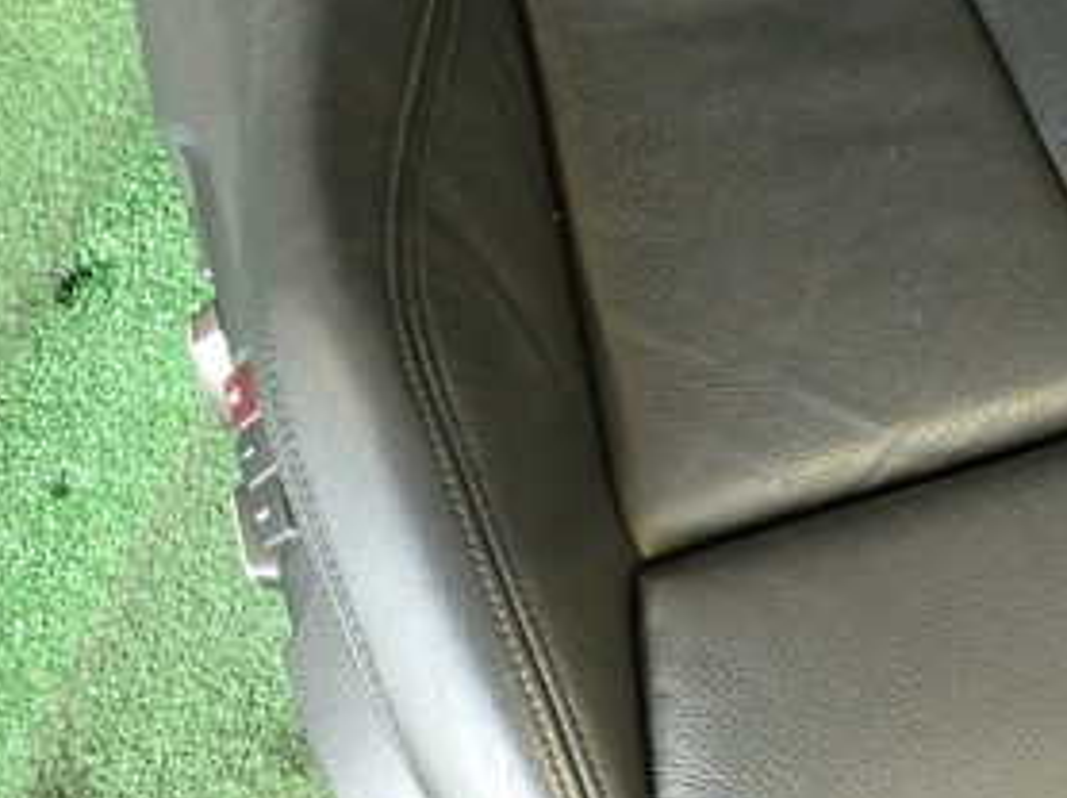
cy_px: 242
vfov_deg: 26.8
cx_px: 937
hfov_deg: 33.9
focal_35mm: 54
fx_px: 1663
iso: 500
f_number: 2
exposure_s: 1/30
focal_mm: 4.5
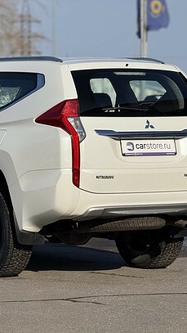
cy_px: 166
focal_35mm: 176
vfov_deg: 12.2
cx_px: 16
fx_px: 1551
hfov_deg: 6.9
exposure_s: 1/2933
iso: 64
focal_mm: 15.66
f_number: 2.8
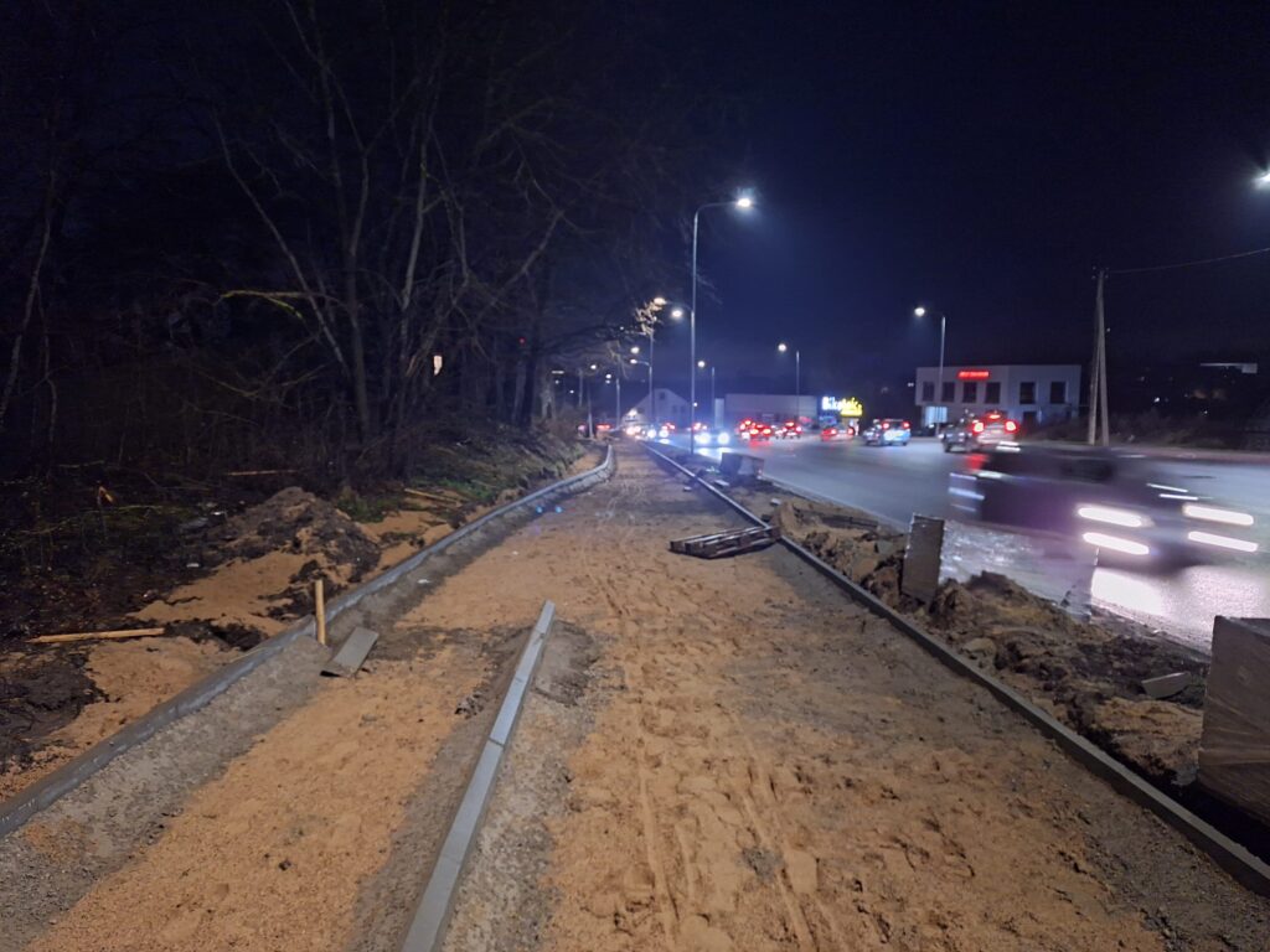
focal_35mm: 23
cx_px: 635
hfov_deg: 73.9
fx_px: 844
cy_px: 476
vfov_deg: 58.9
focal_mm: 5.54
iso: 1250
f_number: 1.8
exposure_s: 1/20
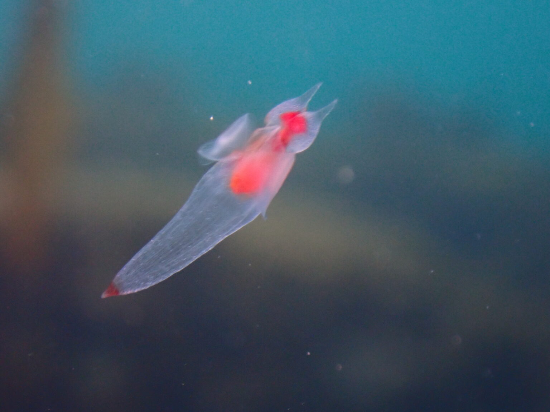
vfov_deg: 14.8
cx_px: 275
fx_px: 1589
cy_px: 206
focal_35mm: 100
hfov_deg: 19.6
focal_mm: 18
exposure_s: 1/100
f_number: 14
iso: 800
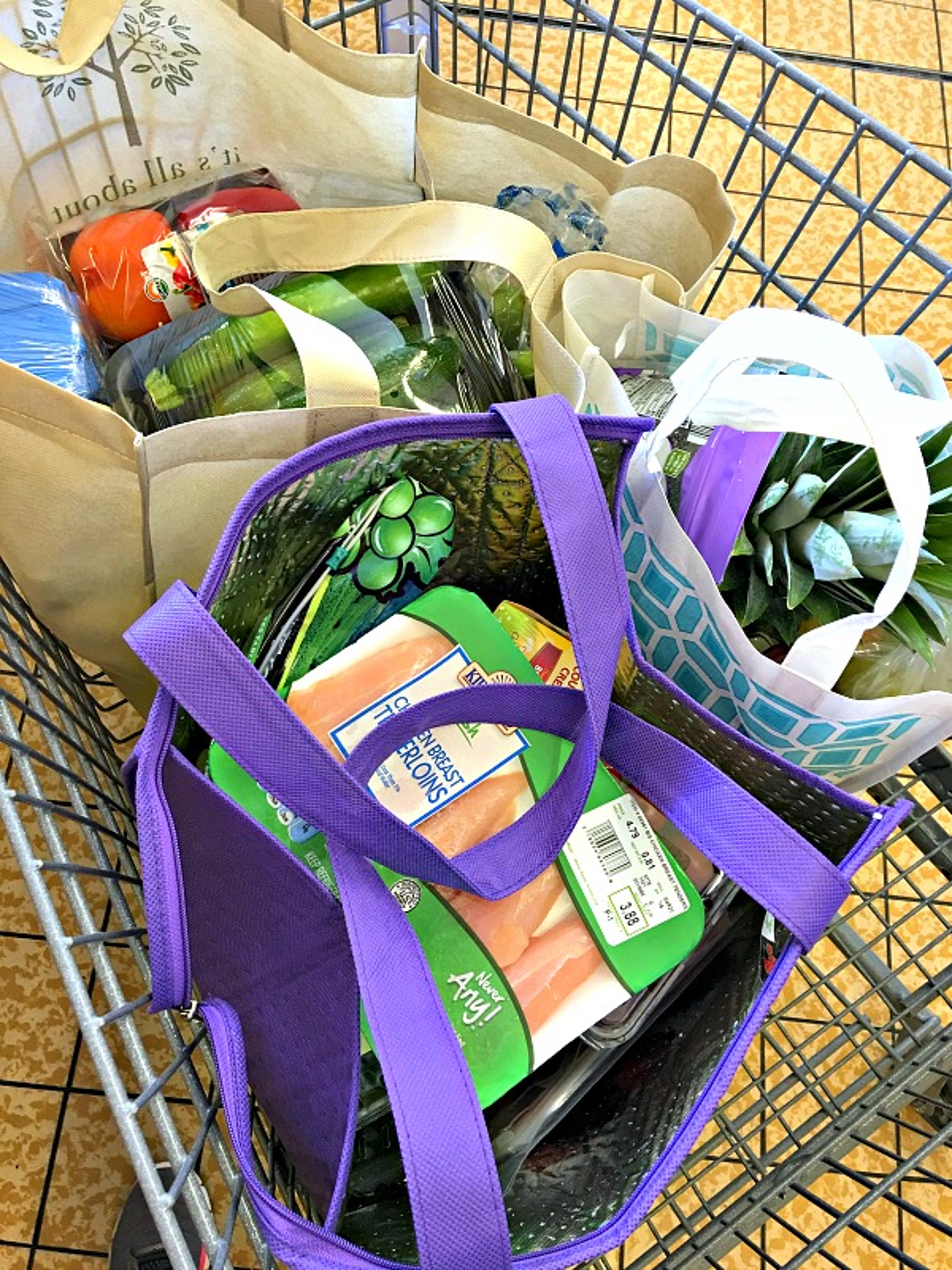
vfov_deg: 61.7
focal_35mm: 29
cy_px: 635
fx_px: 1063
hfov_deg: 48.2
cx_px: 476
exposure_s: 1/15
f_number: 2.2
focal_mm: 4.15
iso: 40
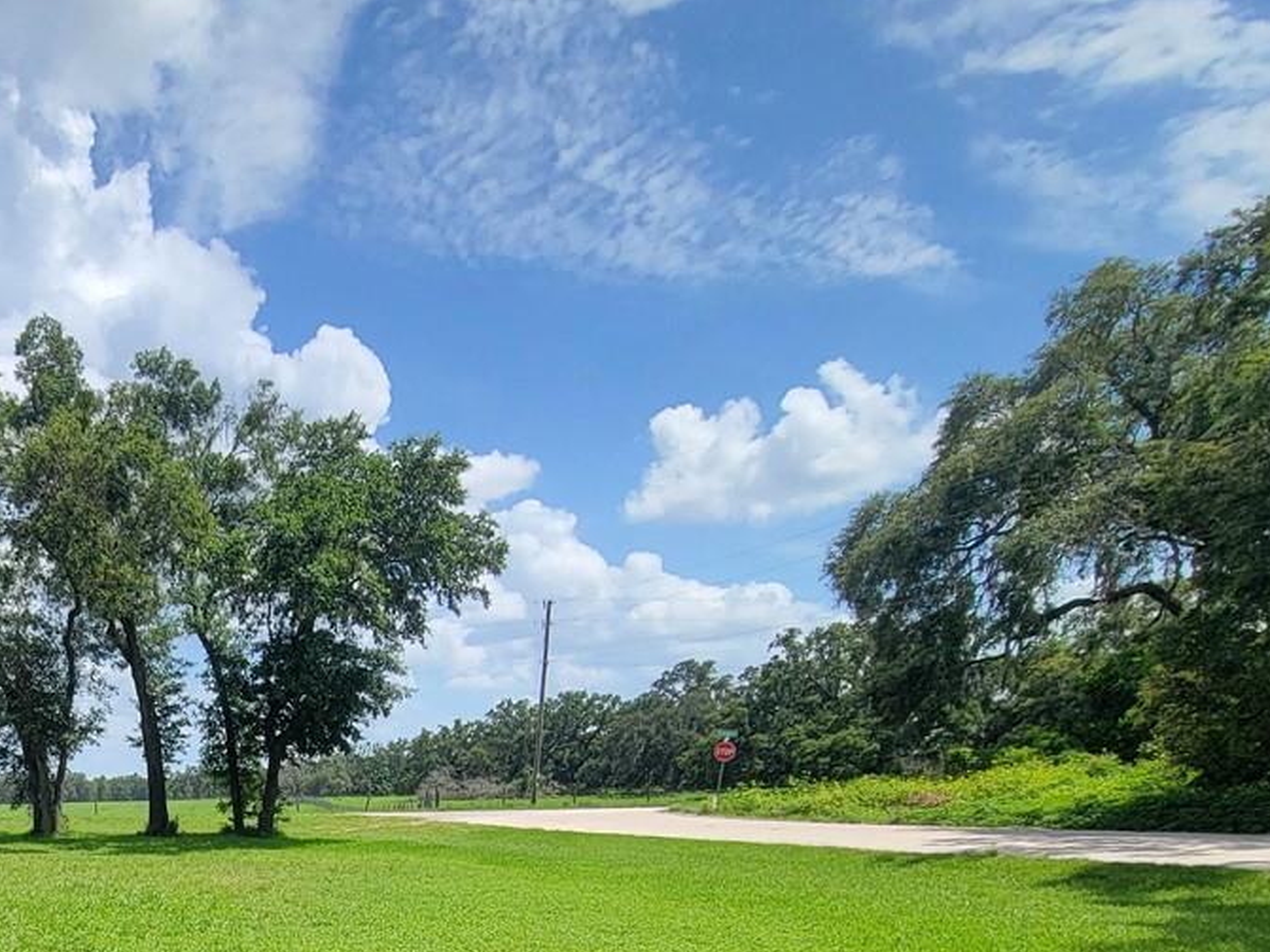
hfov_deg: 48.1
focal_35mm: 31
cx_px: -2
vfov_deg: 38.6
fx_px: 1137
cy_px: 1013
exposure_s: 1/1279
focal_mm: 2.2
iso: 50
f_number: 2.2
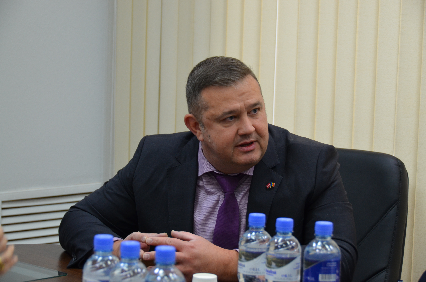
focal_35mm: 90
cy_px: 141
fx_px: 1063
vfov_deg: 15.1
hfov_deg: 22.7
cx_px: 213
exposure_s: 1/30
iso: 800
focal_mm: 60
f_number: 4.8
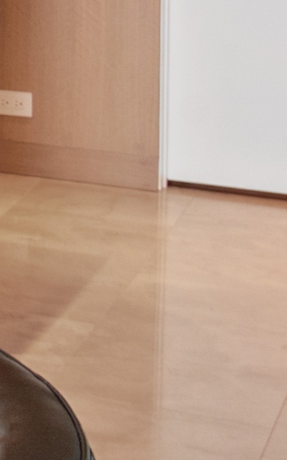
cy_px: -183
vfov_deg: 12.7
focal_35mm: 158
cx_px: -1168
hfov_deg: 5.8
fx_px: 1977
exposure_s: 1/2.5
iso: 400
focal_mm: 20
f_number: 8
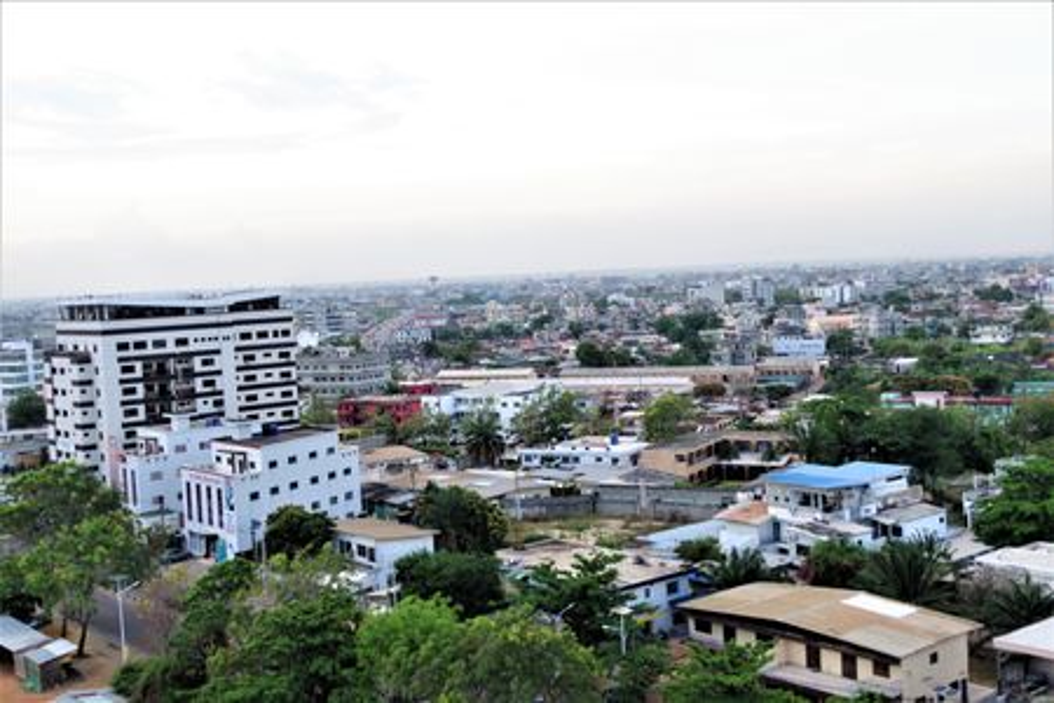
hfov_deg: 46.4
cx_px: 527
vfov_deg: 31.9
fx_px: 1230
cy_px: 352
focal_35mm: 42
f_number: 4
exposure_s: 1/60
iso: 200
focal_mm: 28.13
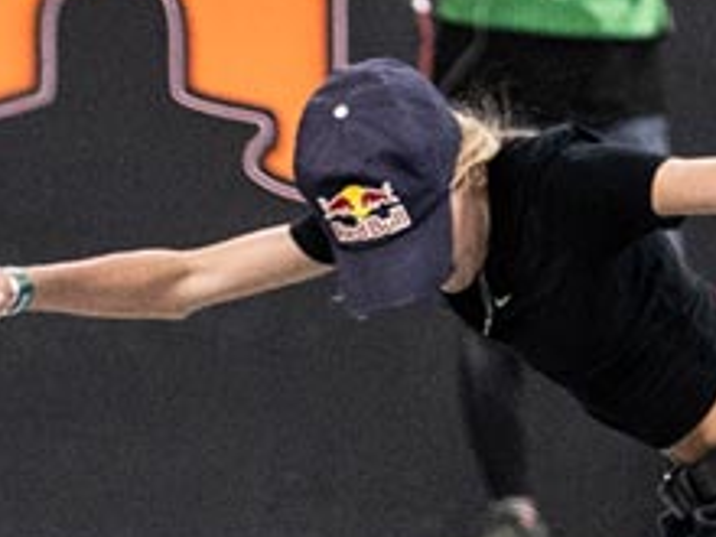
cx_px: 589
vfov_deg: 4.1
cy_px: 768
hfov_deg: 5.5
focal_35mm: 361
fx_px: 7467
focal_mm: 110
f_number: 2.8
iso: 2000
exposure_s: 1/1250
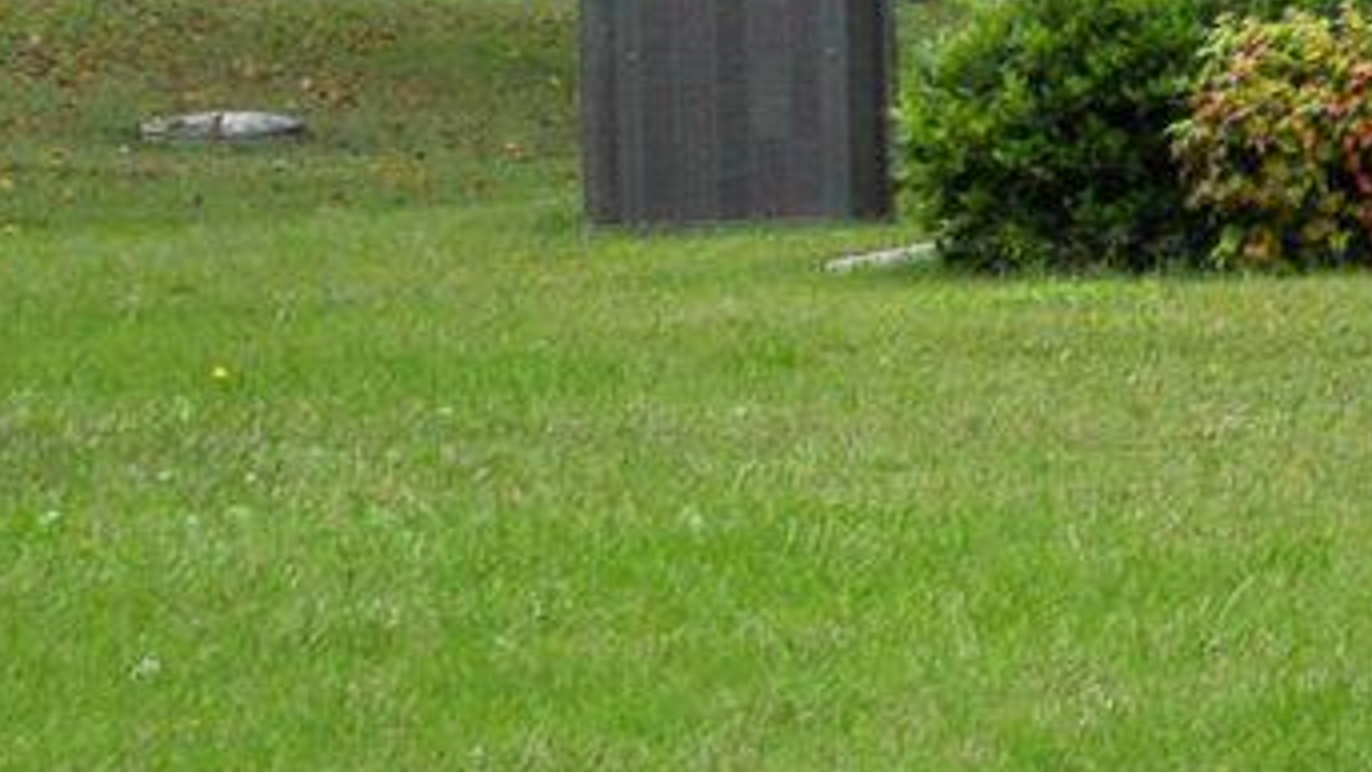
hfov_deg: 8.6
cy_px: -1602
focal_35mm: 219
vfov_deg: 5.2
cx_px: 3724
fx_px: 7968
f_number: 8
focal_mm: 35
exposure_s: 1/500
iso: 400
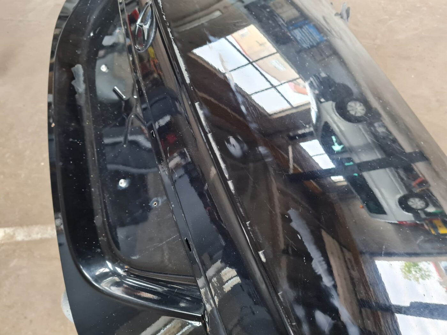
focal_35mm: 26
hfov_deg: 67.3
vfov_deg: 53.1
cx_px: 224
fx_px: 336
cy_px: 168
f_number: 1.8
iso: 250
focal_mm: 5.4
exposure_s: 1/50
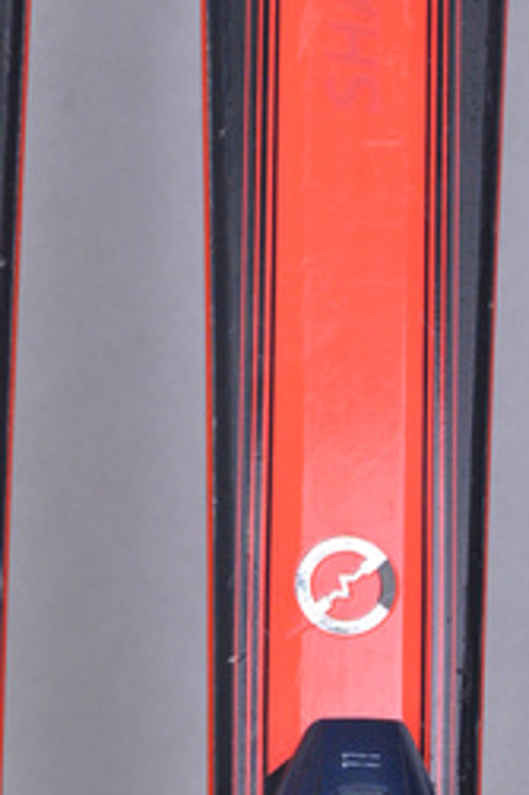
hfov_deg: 4.9
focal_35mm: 282
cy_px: 434
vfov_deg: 7.3
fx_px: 6222
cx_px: 116
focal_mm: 105
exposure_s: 1/125
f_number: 8
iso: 3200
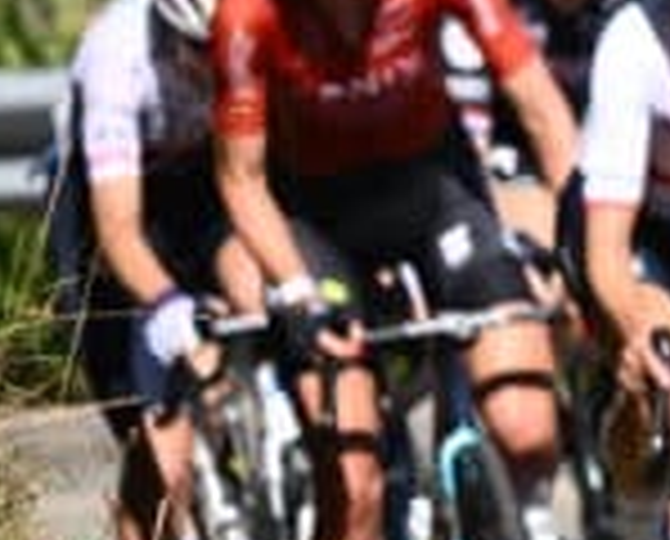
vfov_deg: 1.7
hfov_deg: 2.2
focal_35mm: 891
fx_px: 17714
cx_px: 1702
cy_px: 29
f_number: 5
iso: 500
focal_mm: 185
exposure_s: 1/2500
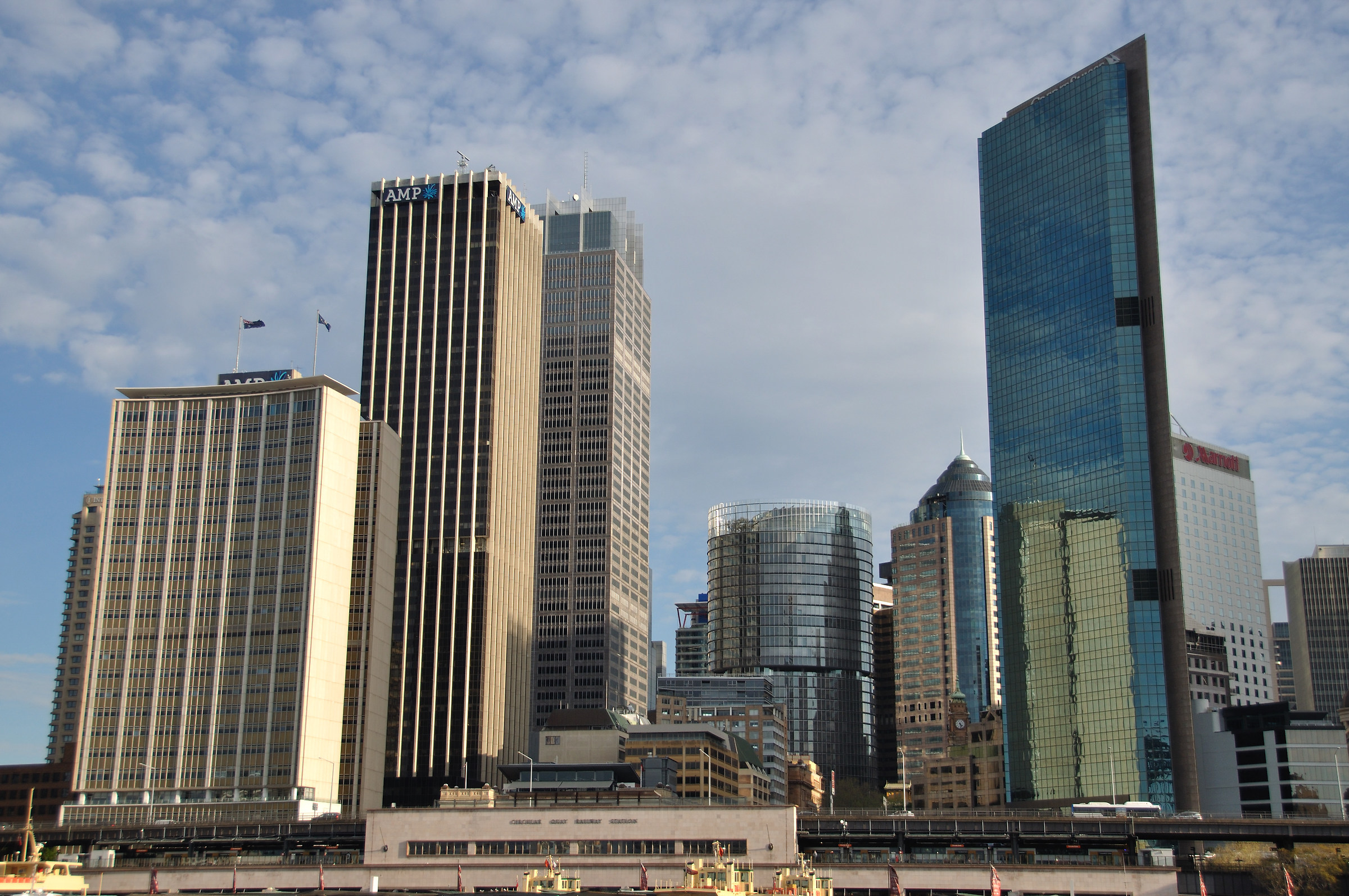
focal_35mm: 46
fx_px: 1740
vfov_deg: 28.9
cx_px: 674
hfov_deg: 42.4
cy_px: 448
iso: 200
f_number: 4
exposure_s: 1/1250
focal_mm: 31
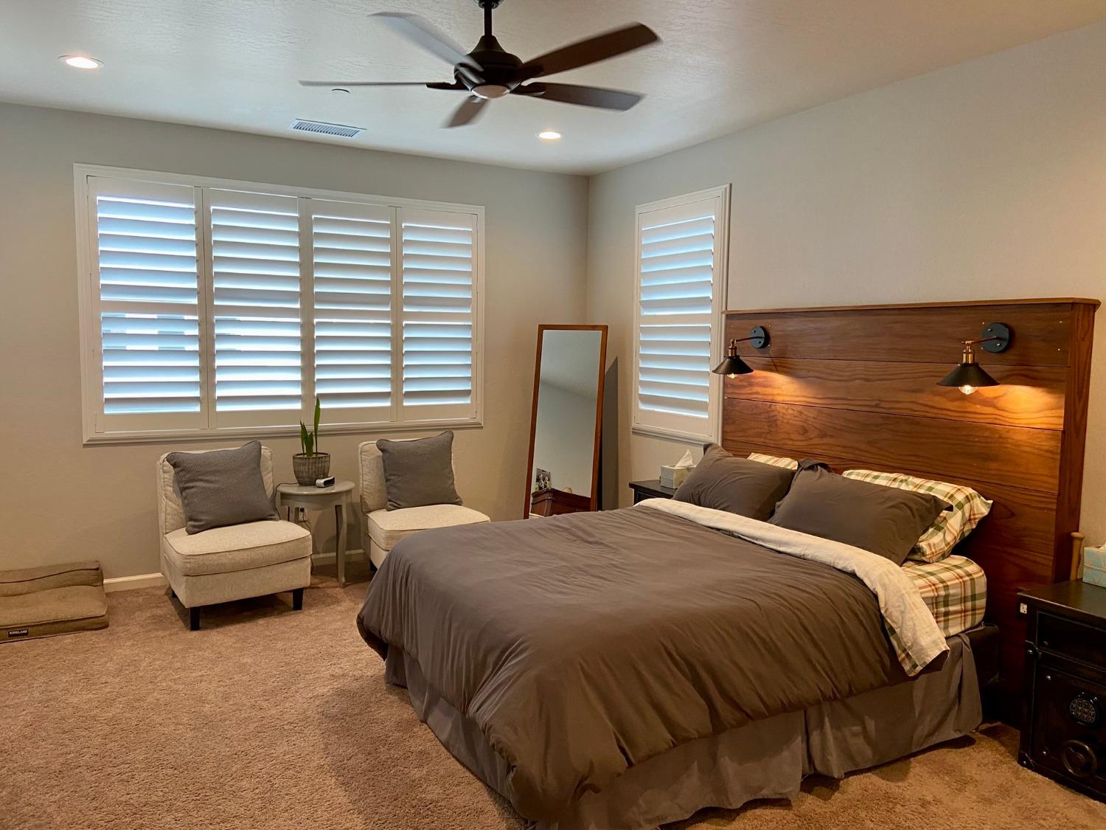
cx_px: 553
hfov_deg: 67.3
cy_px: 415
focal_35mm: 26
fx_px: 831
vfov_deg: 53.1
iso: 160
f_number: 1.8
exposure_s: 1/60
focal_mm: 4.25
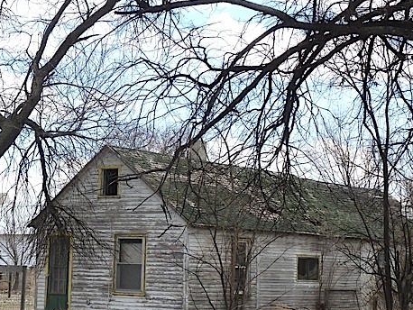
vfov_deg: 15.4
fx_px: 1146
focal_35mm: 96
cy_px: 138
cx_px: 160
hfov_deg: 20.4
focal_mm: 9.1
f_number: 3.9
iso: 125
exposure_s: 1/400
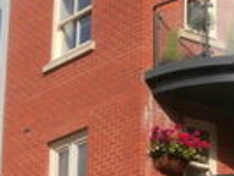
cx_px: 285
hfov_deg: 12.2
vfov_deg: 9.4
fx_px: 1069
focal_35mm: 158
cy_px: 143
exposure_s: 1/800
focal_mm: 5.36
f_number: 3.5
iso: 100
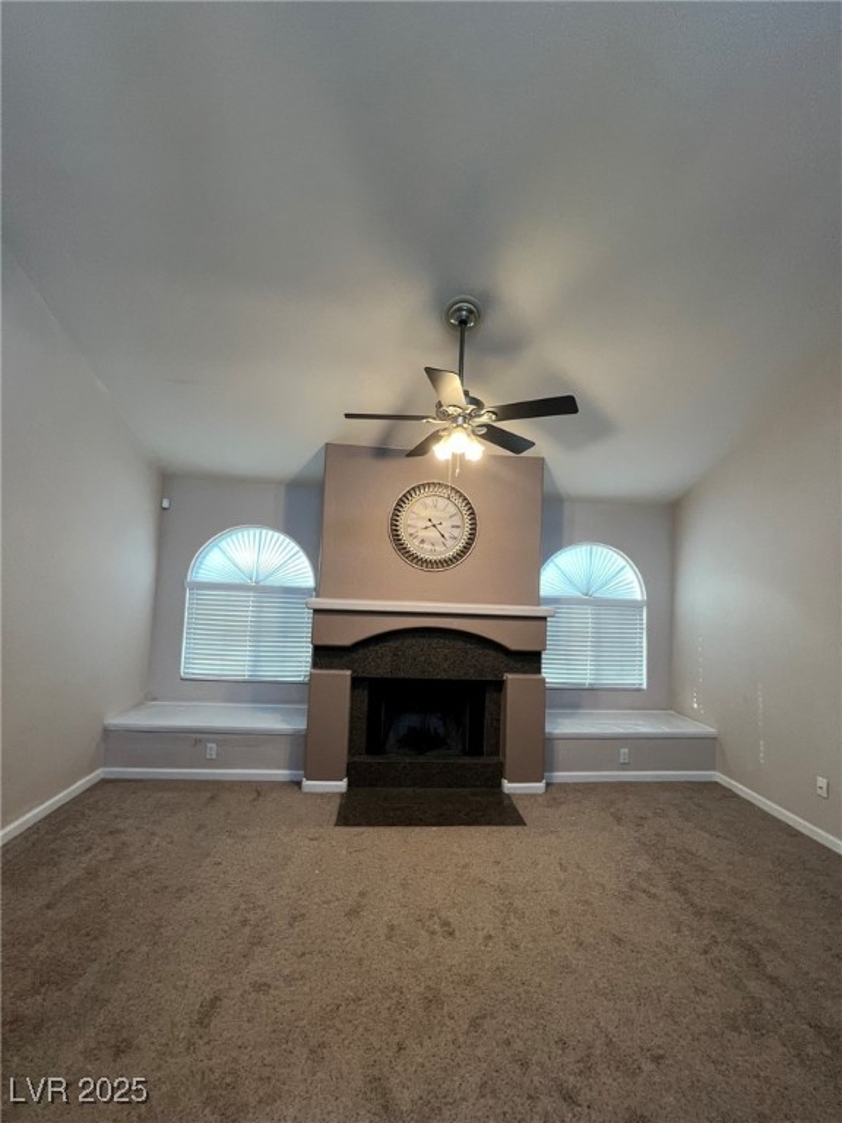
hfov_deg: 89.9
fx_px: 422
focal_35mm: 13
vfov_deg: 106.2
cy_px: 562
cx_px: 421
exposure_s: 1/120
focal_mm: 1.57
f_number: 1.8
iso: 200
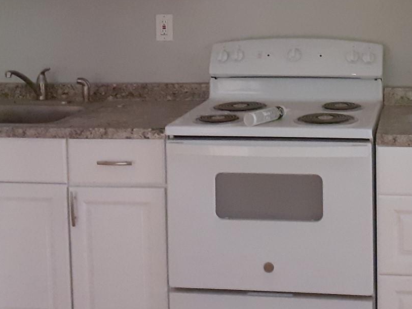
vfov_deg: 20.9
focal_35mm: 68
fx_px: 809
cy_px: 2
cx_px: 313
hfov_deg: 28.1
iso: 519
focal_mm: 3.6
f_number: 1.9
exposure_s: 1/20
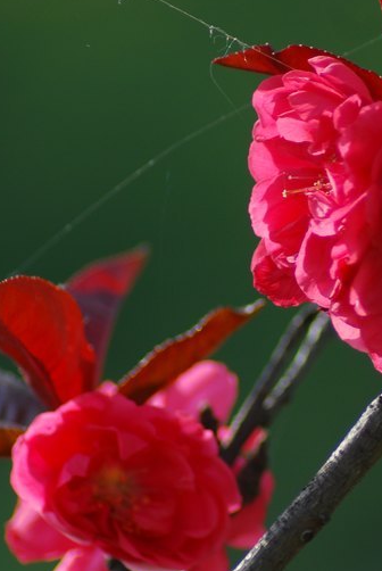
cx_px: 306
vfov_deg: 3.4
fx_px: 9713
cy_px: 313
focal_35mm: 612
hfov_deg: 2.3
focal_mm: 200
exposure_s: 1/320
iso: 125
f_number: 5.6
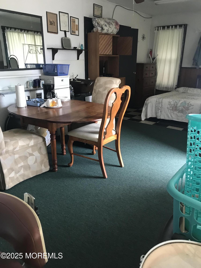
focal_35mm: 28
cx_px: 100
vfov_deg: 63.4
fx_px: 217
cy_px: 134
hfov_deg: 49.7
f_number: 1.8
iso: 80
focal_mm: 3.99
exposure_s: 1/15
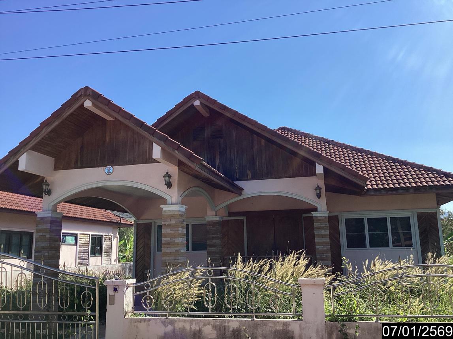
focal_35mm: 31
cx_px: 226
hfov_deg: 58.4
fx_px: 406
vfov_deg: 45.4
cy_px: 170
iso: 25
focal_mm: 3.3
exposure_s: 1/1456
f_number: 2.4
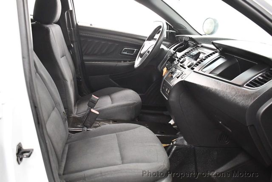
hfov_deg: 53.1
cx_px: 136
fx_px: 272
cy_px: 91
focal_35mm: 36
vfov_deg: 37.0
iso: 3200
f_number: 3.5
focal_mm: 18
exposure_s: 1/80
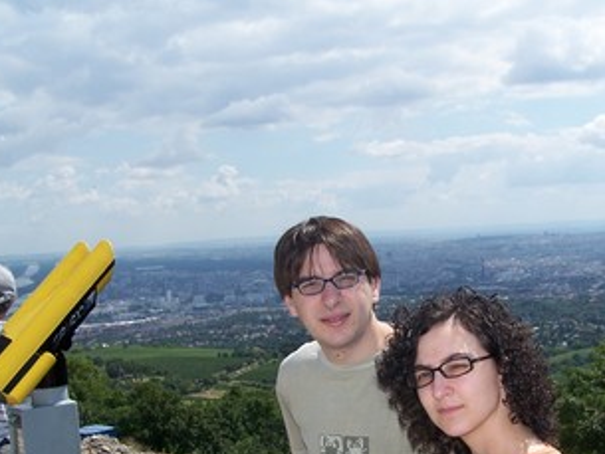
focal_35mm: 56
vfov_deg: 26.0
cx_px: 387
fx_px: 979
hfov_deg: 34.1
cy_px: 301
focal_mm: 6.3
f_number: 4
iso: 80
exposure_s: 1/1000
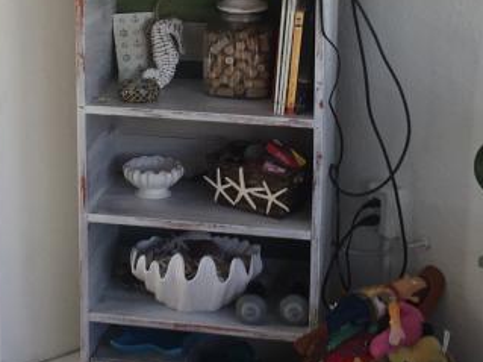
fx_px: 1297
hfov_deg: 21.0
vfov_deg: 15.7
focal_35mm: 93
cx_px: 171
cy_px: 55
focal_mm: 4.15
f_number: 2.2
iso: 40
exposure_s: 1/120
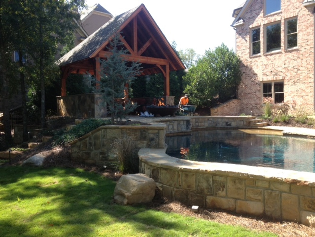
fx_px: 319
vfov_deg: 40.7
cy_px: 118
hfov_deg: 52.6
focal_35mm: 35
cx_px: 158
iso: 50
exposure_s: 1/312
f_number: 2.4
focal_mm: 4.28
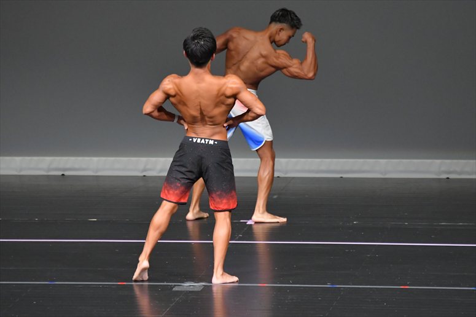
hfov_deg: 5.5
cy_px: 158
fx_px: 4956
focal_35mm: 375
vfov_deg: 3.7
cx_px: 238
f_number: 5.6
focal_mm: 250
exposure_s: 1/400
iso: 5000
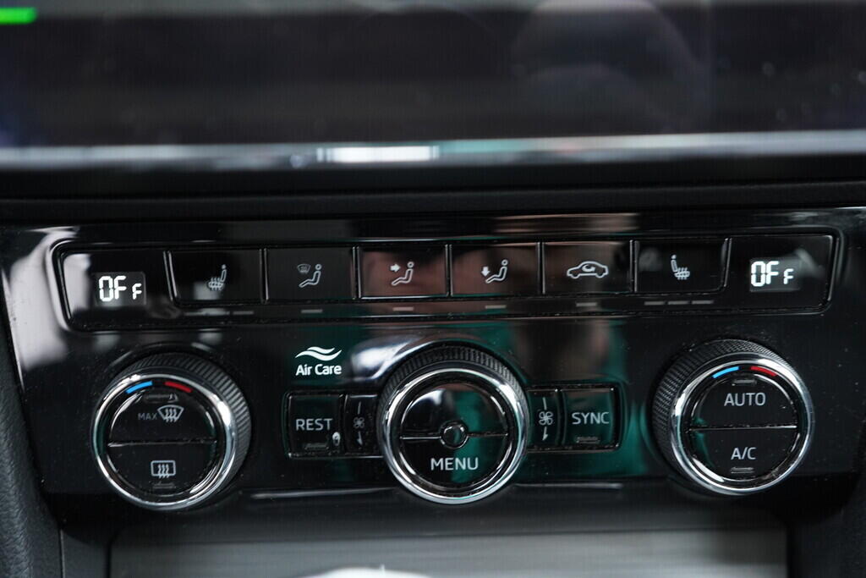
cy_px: 289
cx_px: 433
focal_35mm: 36
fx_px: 866
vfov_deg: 36.9
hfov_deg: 53.1
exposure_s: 1/40
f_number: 2.8
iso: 1000
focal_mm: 24
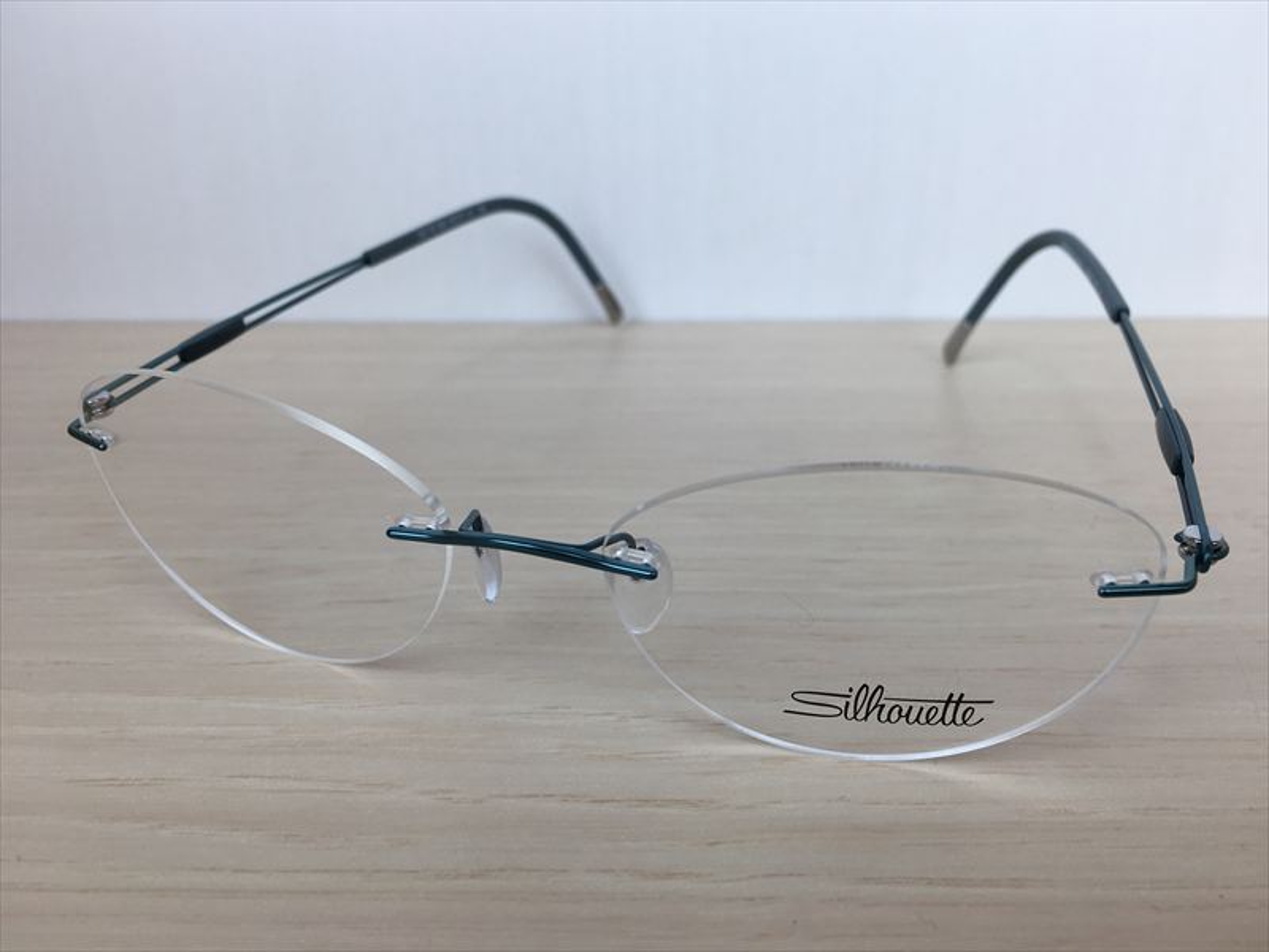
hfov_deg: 61.7
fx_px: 1063
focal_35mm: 29
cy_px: 476
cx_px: 634
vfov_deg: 48.2
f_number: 2.2
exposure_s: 1/165
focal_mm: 4.15
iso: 25
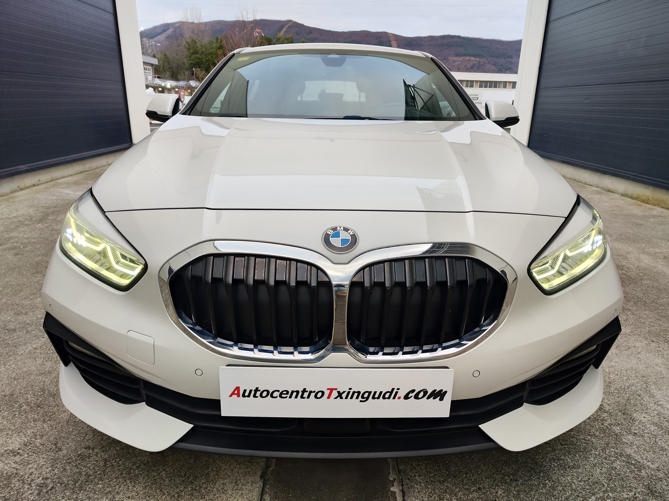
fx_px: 445
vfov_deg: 58.9
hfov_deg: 73.9
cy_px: 250
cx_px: 334
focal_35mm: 23
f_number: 1.69
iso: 103
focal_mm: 7.01
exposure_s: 1/120
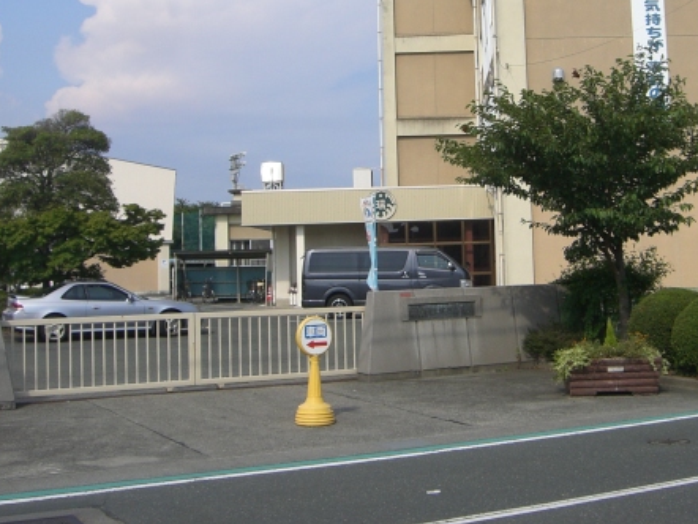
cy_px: 148
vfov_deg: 26.3
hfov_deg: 34.7
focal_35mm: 55
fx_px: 1110
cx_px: 444
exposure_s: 1/640
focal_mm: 6.2
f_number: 4.3
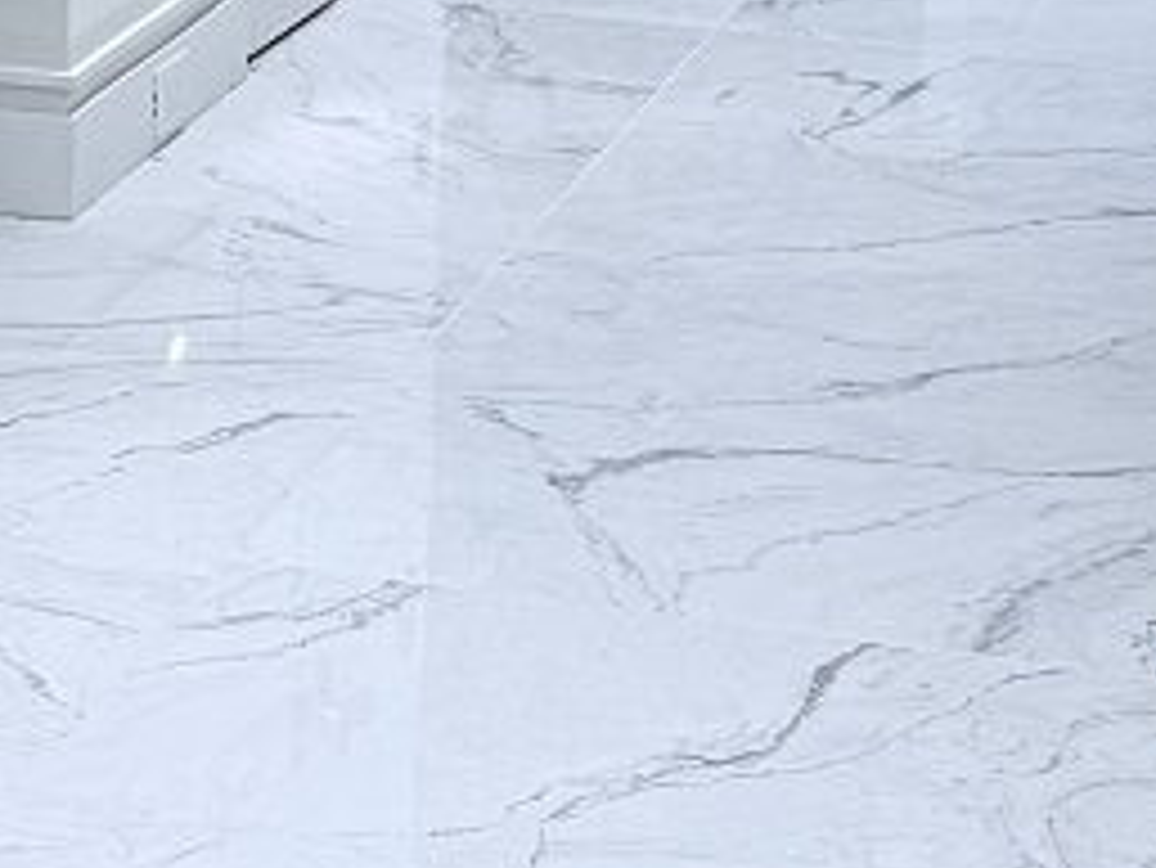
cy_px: -828
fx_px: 5980
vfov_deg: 8.0
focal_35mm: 179
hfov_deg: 11.0
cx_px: 139
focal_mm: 6.76
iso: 80
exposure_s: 1/150
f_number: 1.78
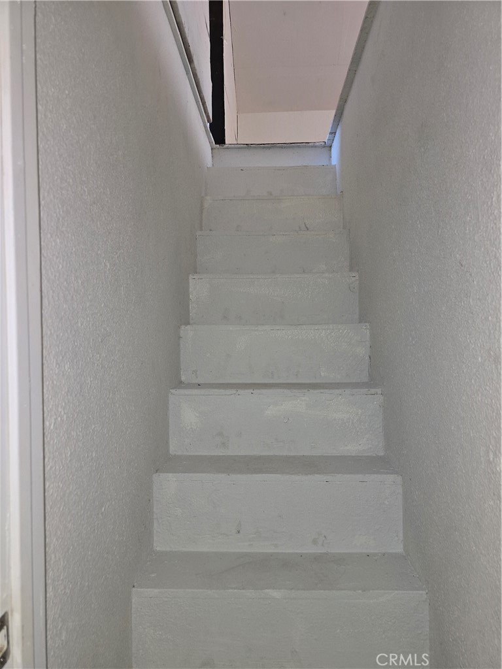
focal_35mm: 23
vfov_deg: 73.9
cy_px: 334
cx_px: 251
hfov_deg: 58.9
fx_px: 445
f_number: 1.7
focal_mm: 6.3
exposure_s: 1/60
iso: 80
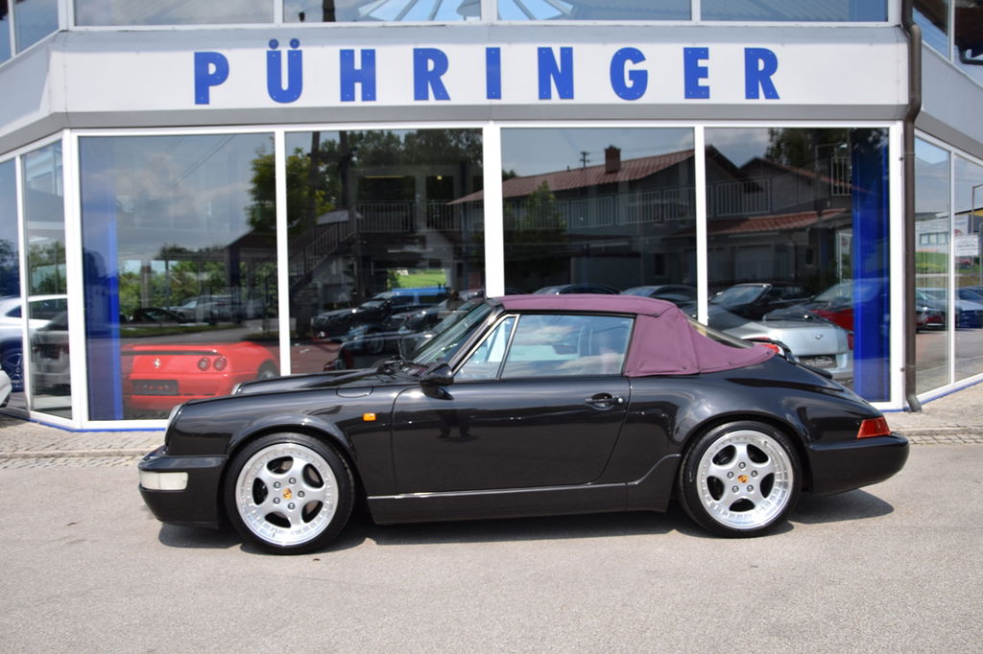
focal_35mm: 158
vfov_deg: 8.7
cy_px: 327
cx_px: 492
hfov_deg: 13.0
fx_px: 4299
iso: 200
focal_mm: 105
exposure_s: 1/1250
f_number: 8
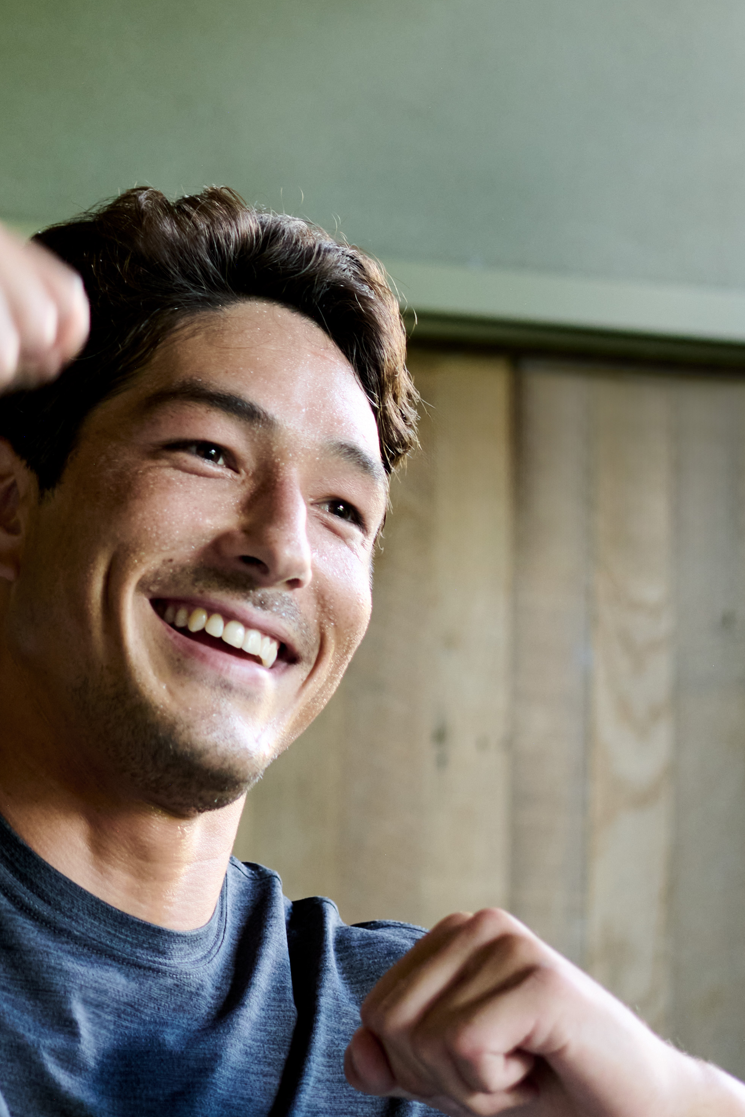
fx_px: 3042
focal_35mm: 98
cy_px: 28
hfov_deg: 13.6
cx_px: -139
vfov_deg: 20.2
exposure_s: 1/160
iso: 800
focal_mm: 35
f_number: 2.8
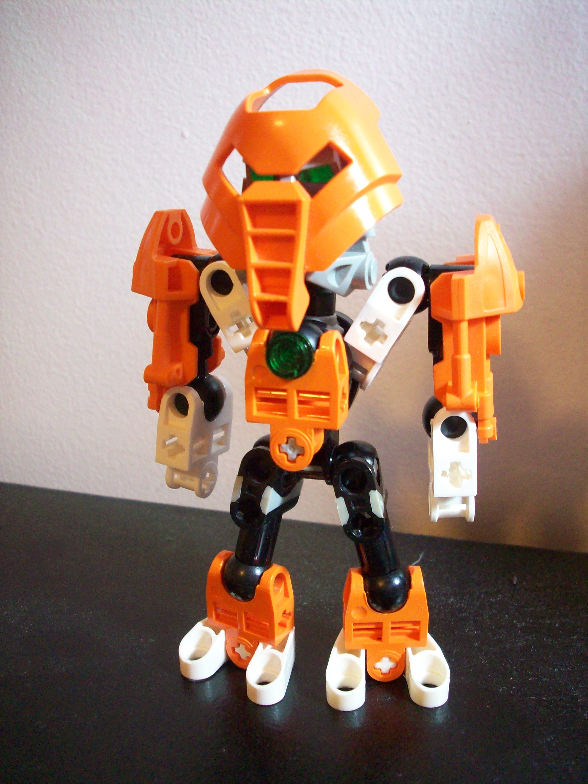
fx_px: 838
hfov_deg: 38.7
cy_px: 392
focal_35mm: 37
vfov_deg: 50.1
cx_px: 294
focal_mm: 6.2
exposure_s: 1/8
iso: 181
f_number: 2.8
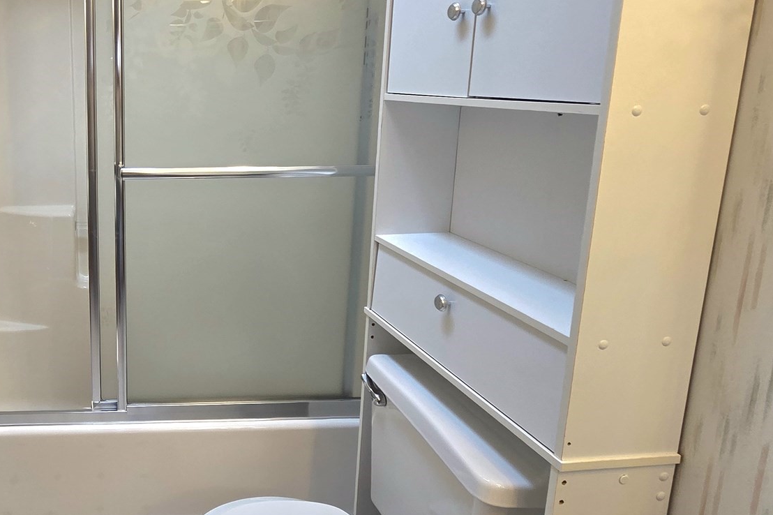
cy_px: 178
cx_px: 126
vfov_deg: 50.5
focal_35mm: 25
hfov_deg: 63.6
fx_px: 537
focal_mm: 2.2
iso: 200
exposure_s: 1/120
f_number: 2.2
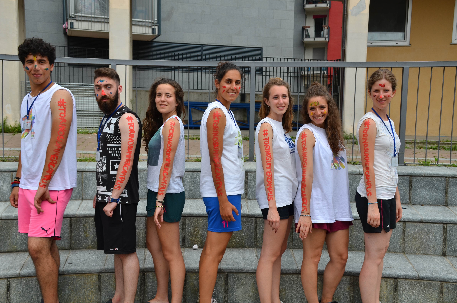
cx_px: 228
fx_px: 570
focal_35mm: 45
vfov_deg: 29.7
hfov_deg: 43.7
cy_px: 152
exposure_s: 1/320
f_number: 9
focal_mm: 30
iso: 125
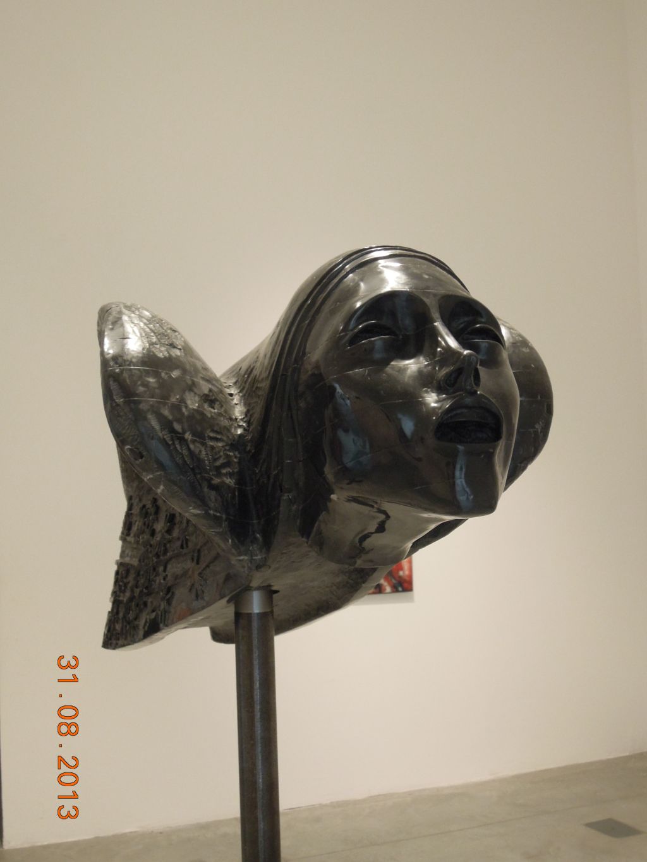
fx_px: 1121
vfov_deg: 42.1
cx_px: 324
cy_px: 431
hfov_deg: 32.2
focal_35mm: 45
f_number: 3.5
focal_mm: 8.1
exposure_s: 1/15
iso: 400
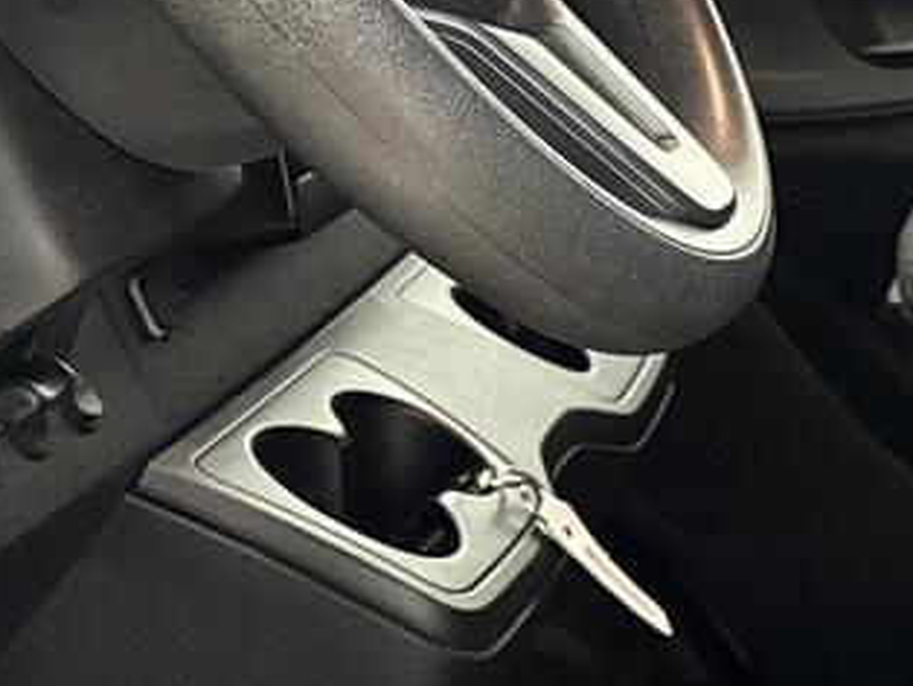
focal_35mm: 110
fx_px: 2903
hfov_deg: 17.2
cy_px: 477
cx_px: 1055
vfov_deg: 13.5
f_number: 1.78
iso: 800
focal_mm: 6.76
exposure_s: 1/50
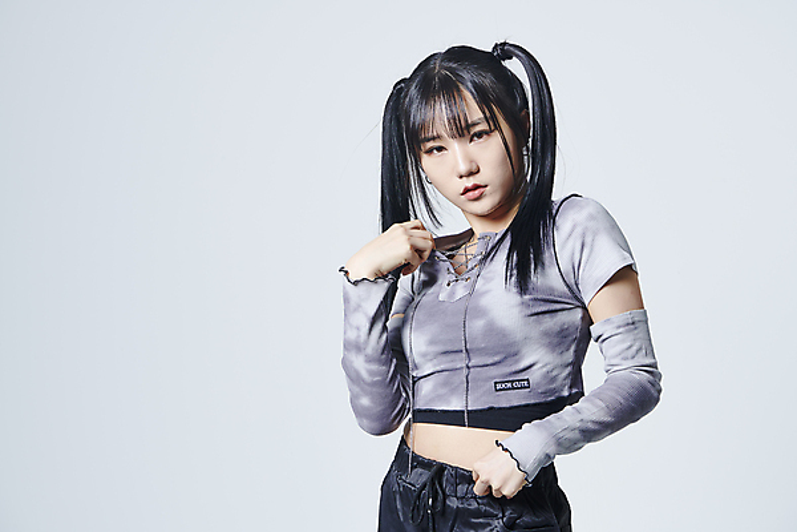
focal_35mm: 70
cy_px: 266
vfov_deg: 19.5
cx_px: 398
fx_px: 1550
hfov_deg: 28.8
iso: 100
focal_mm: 70
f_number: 13
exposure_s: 1/125
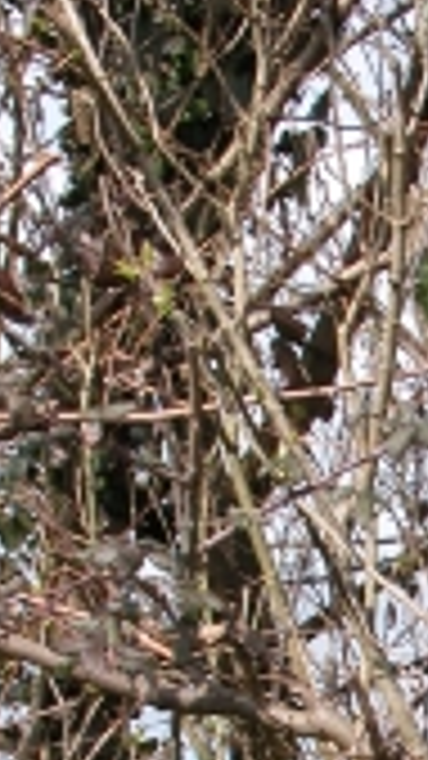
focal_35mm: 165
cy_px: 836
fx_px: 3331
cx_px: 649
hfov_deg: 7.2
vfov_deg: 12.8
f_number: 6
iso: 100
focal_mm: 12.7
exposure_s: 1/243
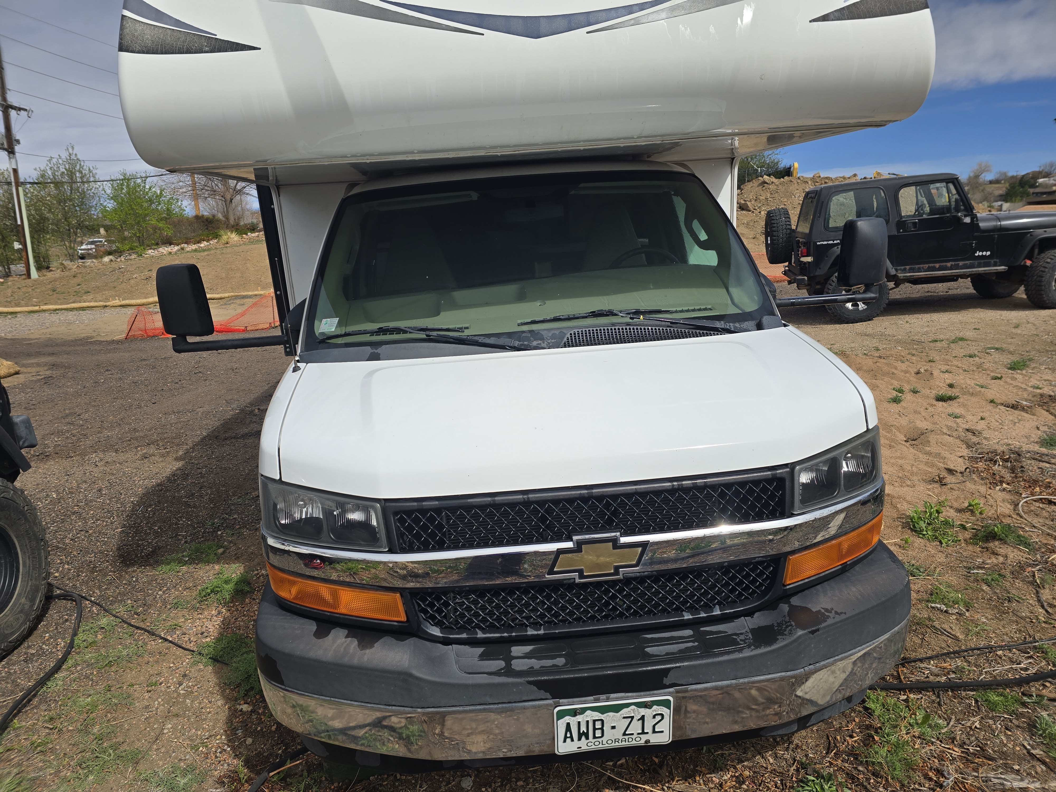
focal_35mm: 23
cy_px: 396
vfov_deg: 58.9
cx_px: 528
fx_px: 702
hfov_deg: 73.9
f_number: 1.7
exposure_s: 1/1265
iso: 12
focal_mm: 6.3
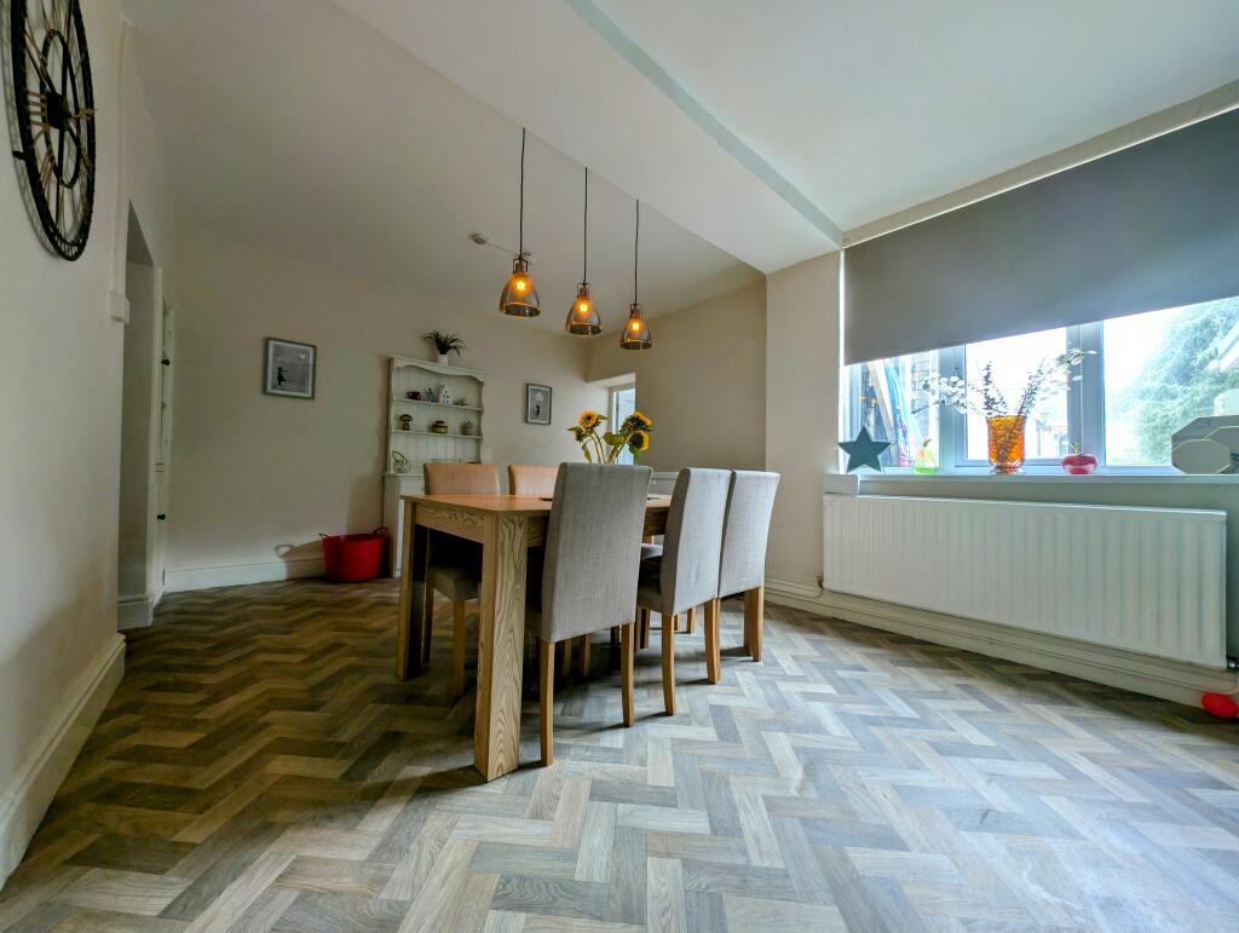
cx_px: 620
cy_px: 466
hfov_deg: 110.5
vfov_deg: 94.6
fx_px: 430
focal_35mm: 12
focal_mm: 2.23
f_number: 1.95
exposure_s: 1/58.9
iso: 69
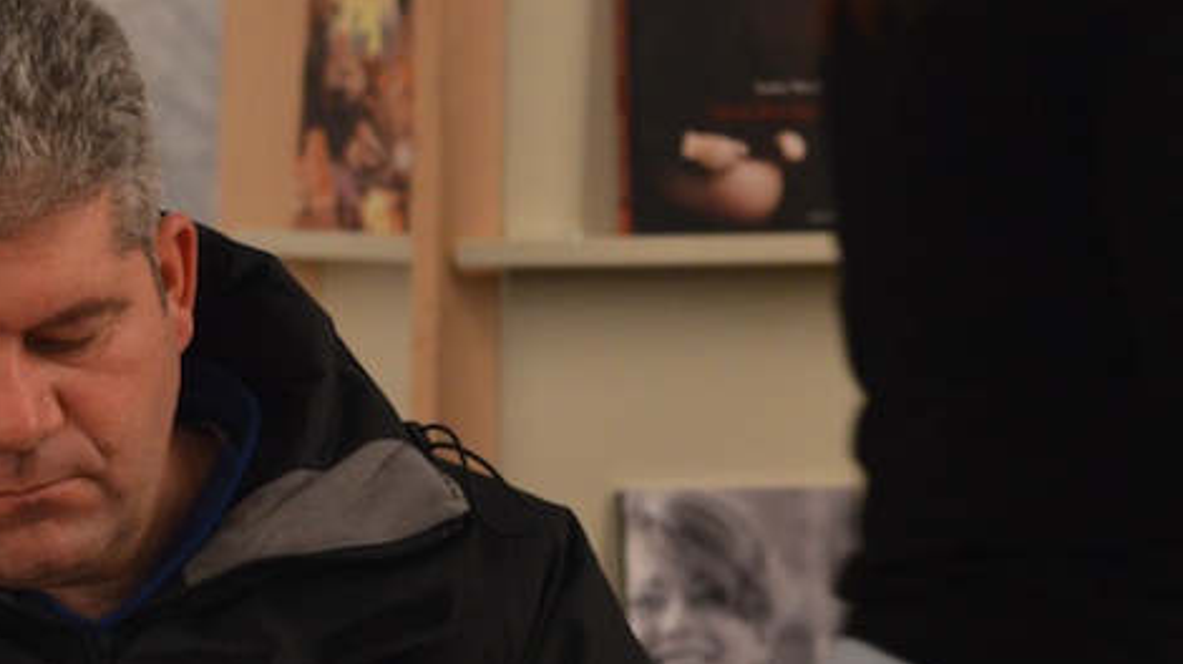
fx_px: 12574
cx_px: 171
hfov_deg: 5.4
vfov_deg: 3.0
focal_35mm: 401
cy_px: 529
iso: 800
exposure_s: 1/40
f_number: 4.8
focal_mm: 120
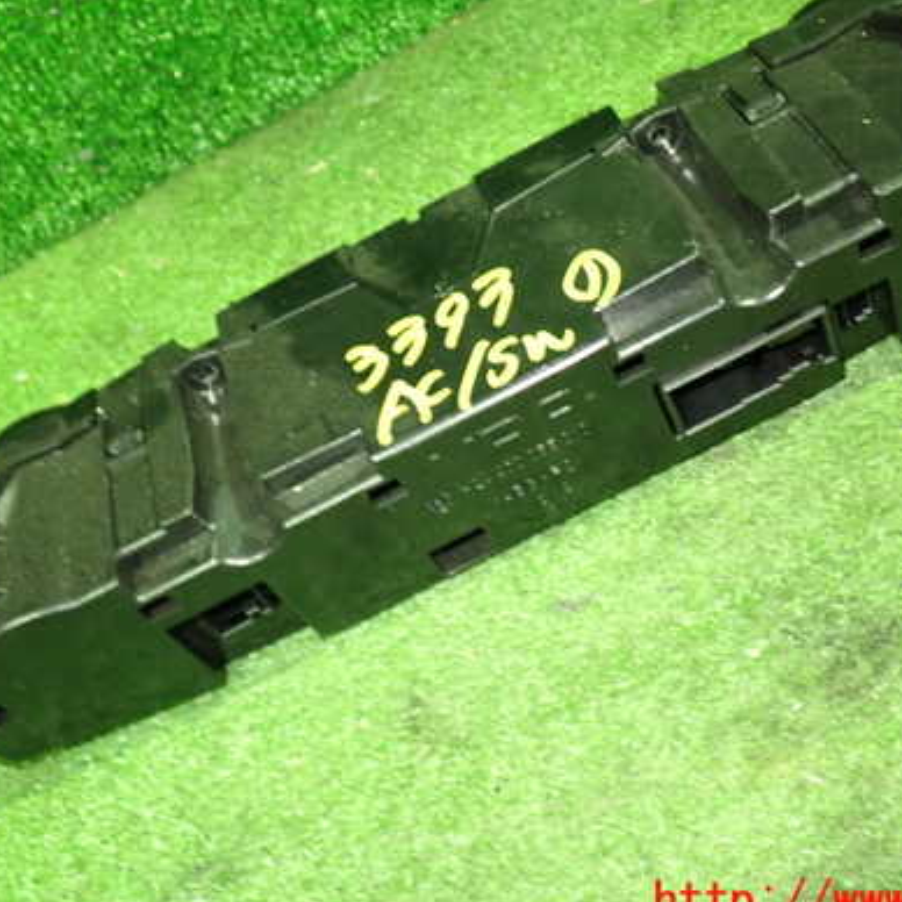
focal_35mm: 41
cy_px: 409
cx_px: 481
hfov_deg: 40.9
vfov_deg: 40.9
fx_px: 1209
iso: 800
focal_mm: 5.4
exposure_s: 1/15
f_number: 2.3
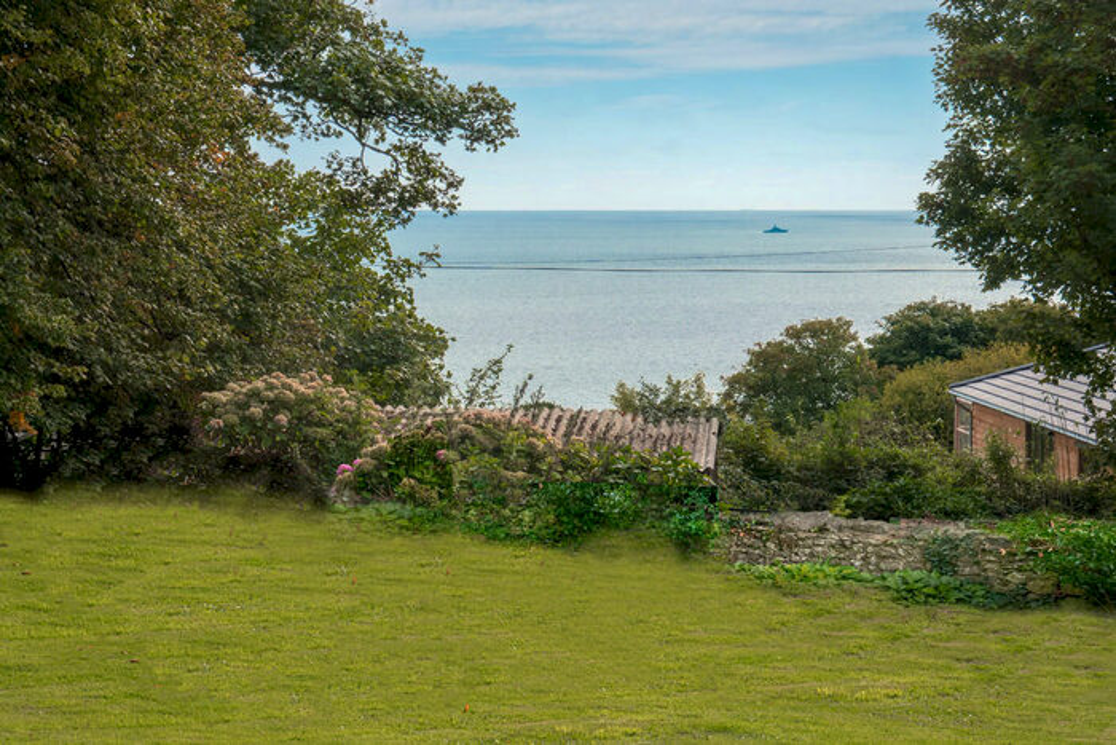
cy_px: 372
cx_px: 558
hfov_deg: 27.7
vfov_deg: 18.7
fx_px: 2263
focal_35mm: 73
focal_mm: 26.9
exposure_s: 1/200
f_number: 8
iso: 125
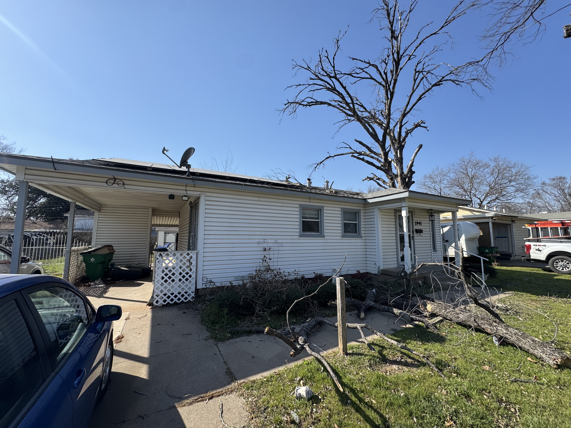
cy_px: 214
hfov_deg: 102.1
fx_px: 231
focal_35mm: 14
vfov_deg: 85.7
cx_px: 286
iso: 50
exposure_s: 1/1637
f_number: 2.2
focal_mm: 2.22
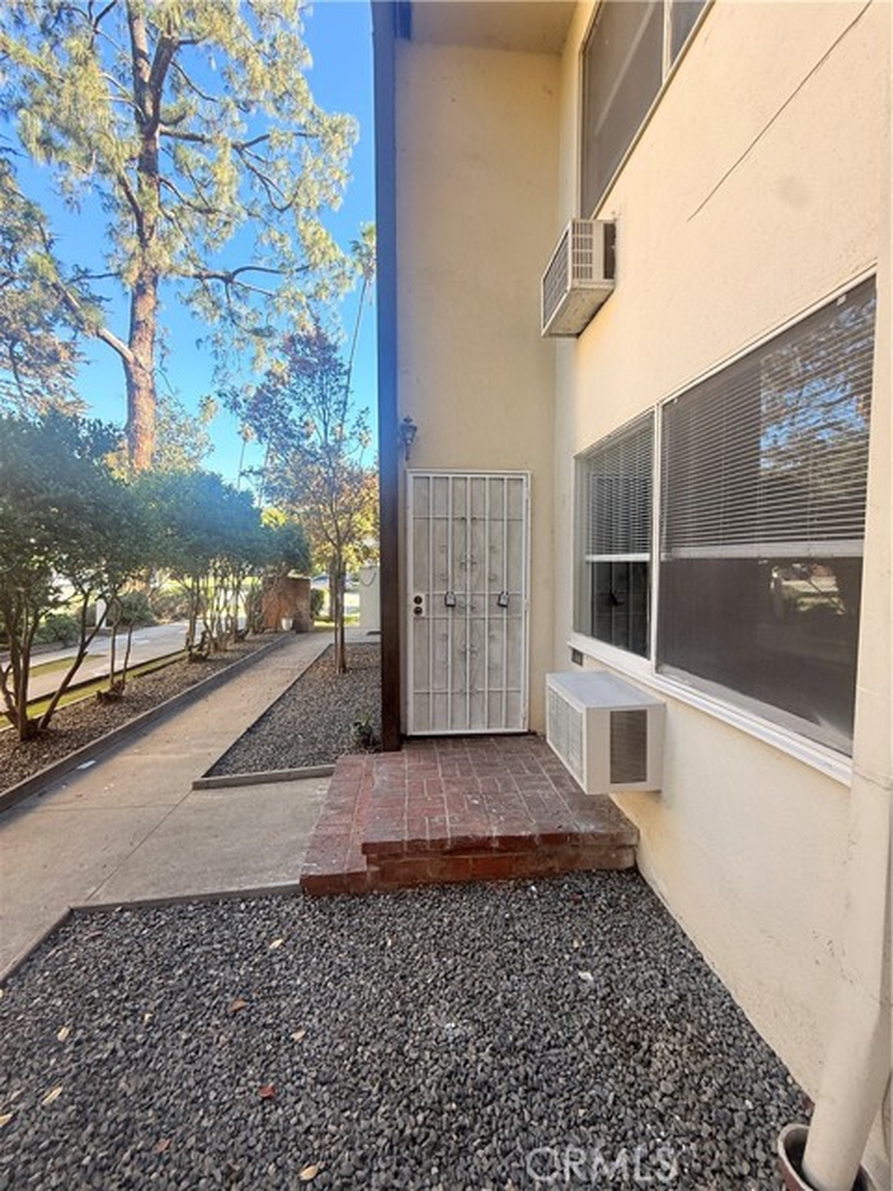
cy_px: 596
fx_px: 482
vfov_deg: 102.1
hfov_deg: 85.7
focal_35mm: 14
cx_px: 446
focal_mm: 2.22
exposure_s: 1/156
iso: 64
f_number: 2.2
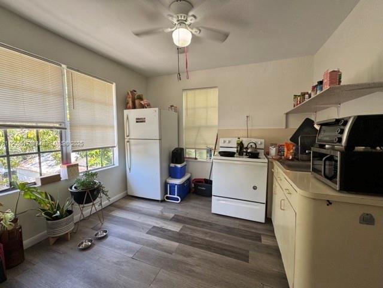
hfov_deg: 102.1
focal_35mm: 14
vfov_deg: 85.7
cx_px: 192
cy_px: 144
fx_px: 155
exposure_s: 1/99
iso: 100
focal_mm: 2.22
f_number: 2.2
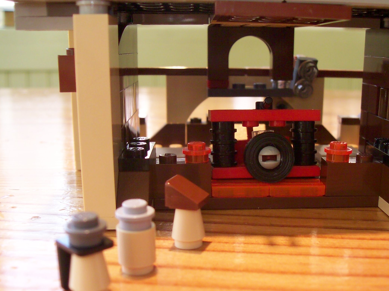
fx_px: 506
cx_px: 227
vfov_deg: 32.0
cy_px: 181
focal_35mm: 45
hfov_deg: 41.9
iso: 80
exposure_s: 1/64
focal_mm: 6
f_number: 2.7
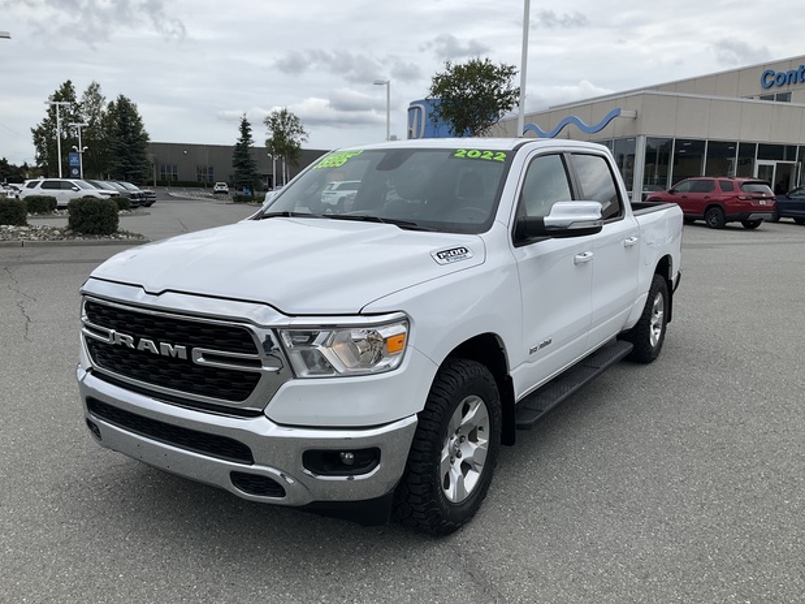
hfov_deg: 60.0
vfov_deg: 46.8
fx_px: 698
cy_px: 307
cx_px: 395
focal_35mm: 30
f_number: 1.8
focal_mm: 3
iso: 25
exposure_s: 1/1451
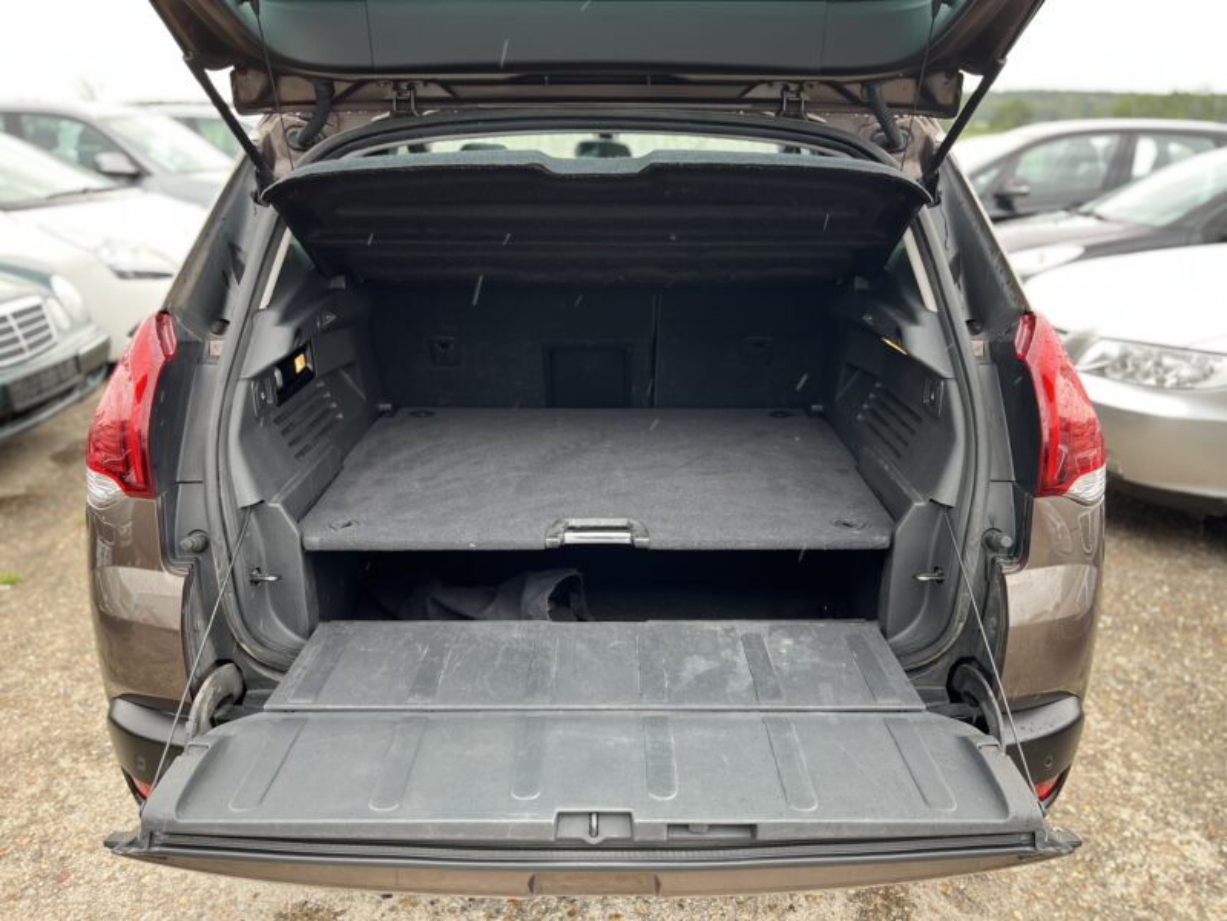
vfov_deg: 53.1
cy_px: 460
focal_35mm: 26
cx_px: 614
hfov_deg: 67.3
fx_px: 922
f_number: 1.6
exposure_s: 1/192
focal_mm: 5.1
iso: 40
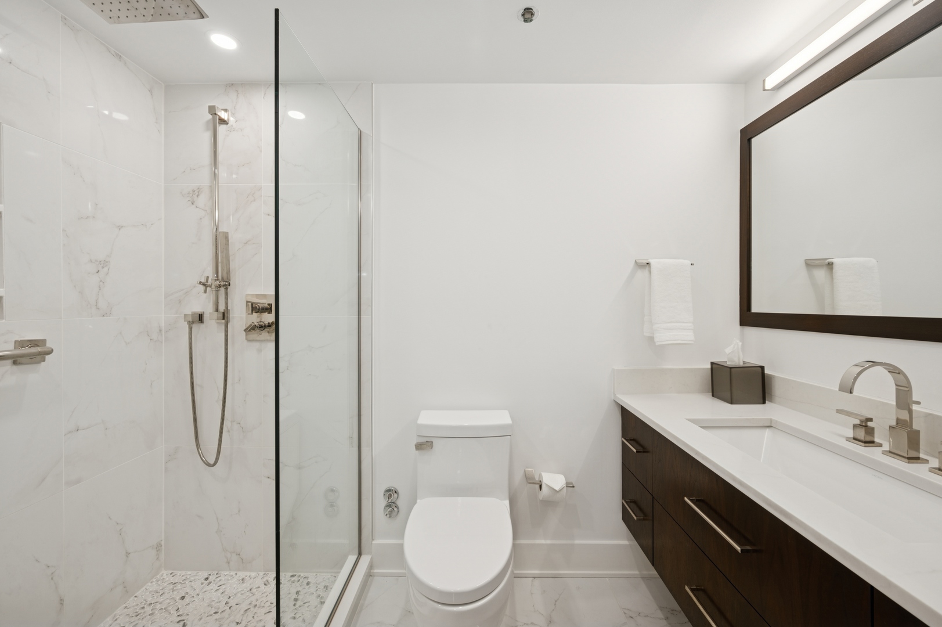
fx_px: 366
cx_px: 471
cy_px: 314
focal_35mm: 14
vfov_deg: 81.1
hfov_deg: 104.3
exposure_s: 1/15
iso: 100
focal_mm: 14
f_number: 9
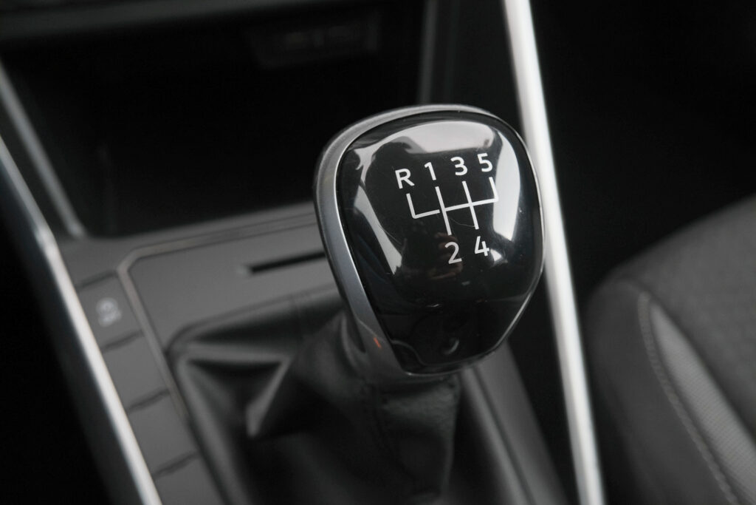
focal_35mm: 35
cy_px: 252
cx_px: 378
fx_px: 735
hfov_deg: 54.4
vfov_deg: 37.9
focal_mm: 23.5
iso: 2000
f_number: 7.1
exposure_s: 1/100
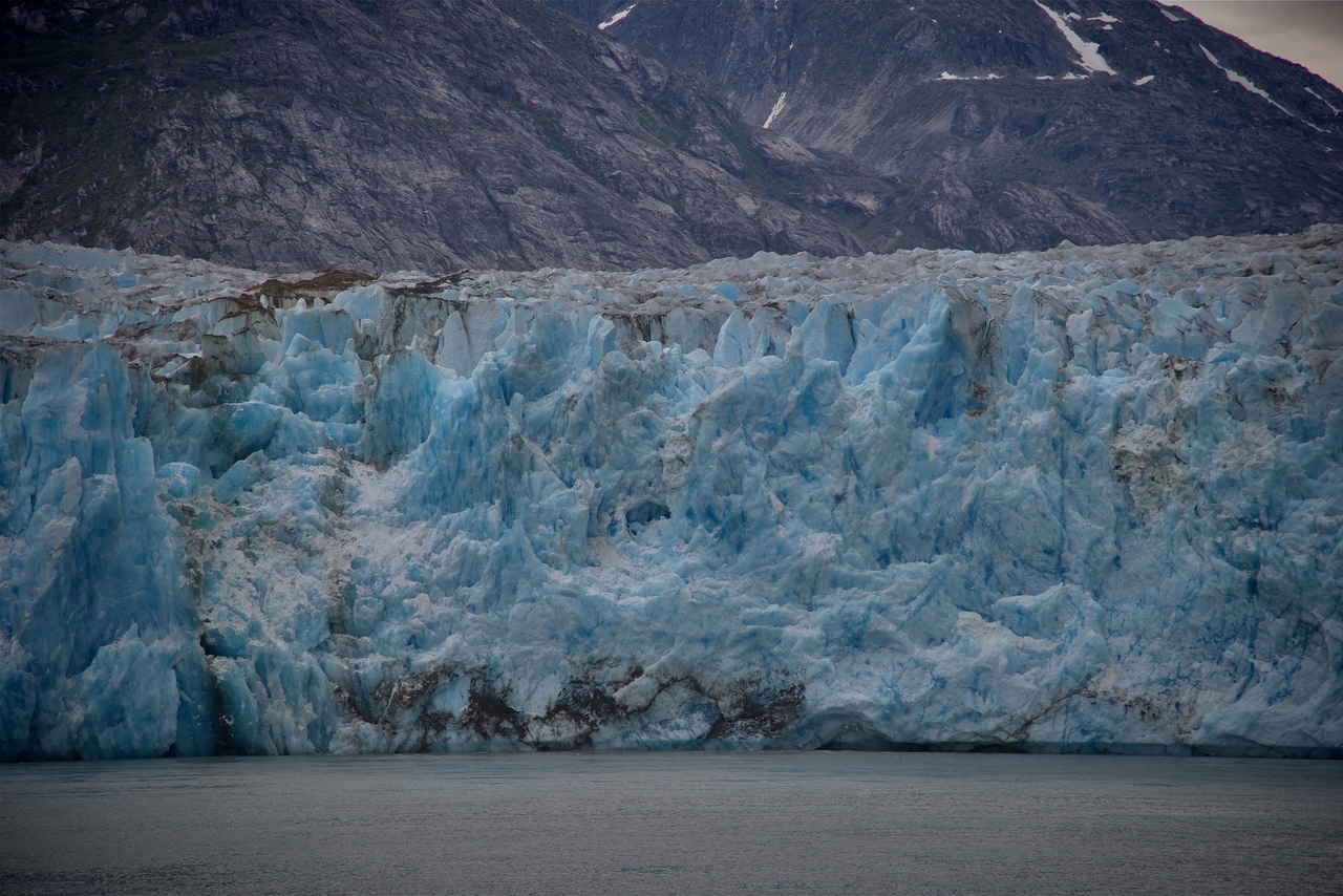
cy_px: 448
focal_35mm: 120
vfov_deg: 11.4
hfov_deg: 17.1
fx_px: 4477
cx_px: 672
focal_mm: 120
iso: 110
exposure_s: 1/250
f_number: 4
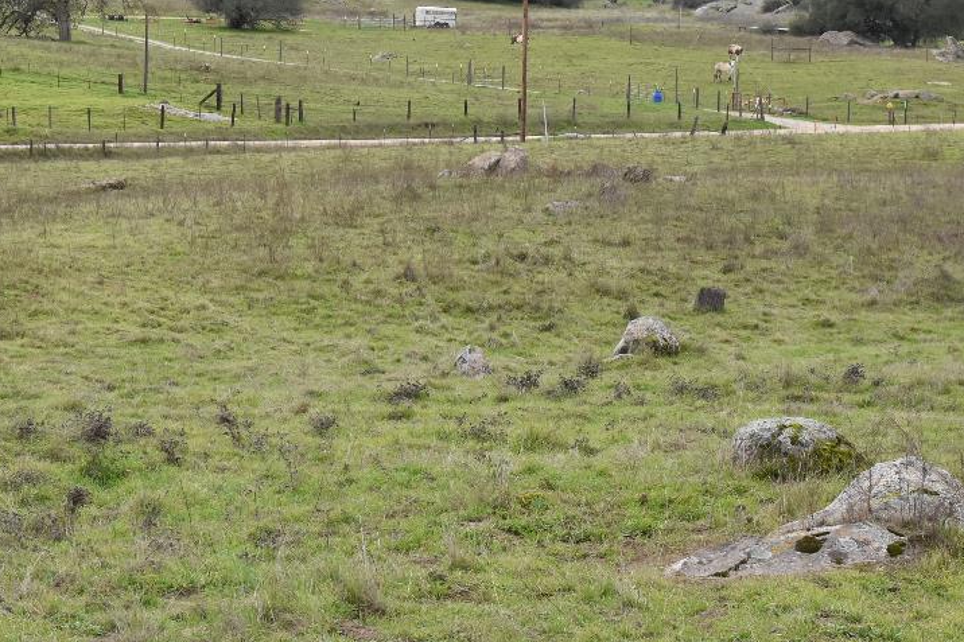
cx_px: 123
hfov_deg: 18.3
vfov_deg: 12.4
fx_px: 2946
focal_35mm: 110
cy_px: 110
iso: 500
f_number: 8
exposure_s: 1/500
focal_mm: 35
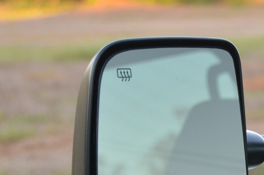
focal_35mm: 195
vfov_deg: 7.0
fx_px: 1428
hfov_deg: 10.5
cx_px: 256
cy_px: 139
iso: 1600
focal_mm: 55
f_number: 4.8
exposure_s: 1/400
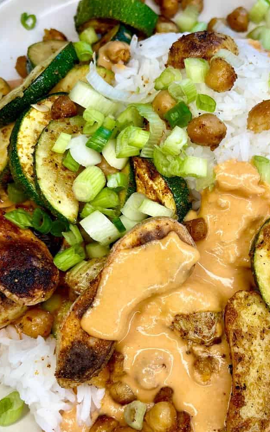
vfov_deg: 56.6
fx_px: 400
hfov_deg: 36.7
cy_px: 235
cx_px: 190
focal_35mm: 34
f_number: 1.6
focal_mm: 5.1
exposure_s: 1/120
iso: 50
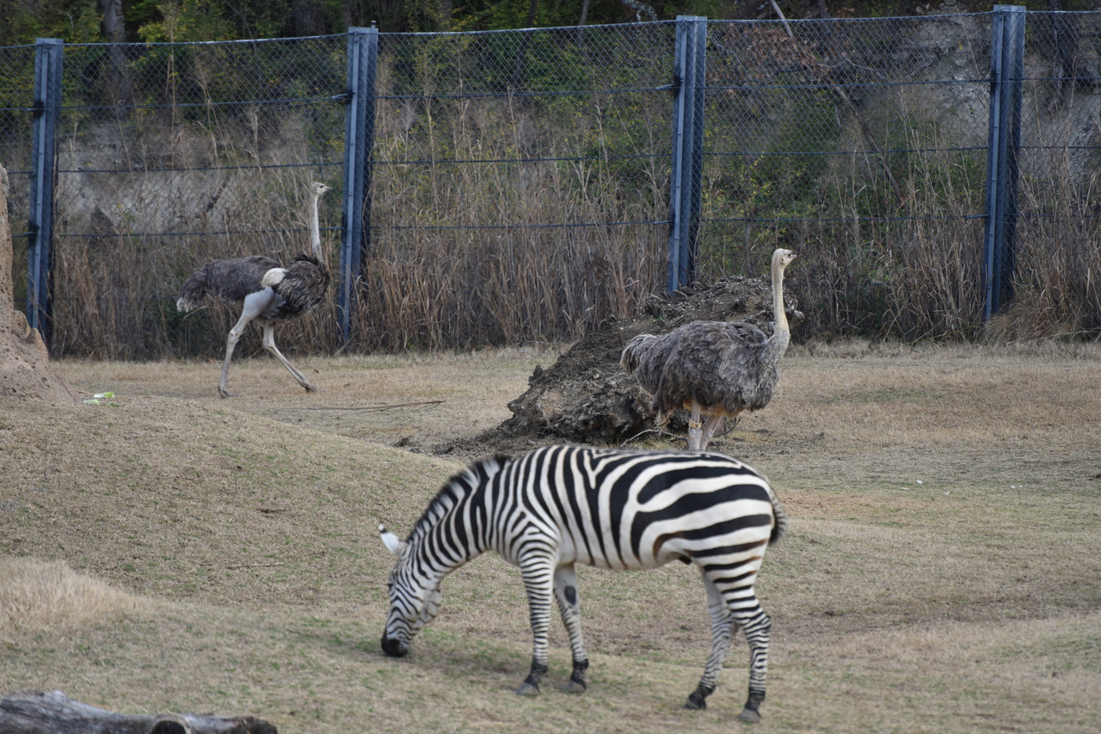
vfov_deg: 4.9
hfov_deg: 7.4
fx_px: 8565
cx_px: 550
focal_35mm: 280
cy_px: 367
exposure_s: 1/640
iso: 320
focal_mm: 280
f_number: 5.6
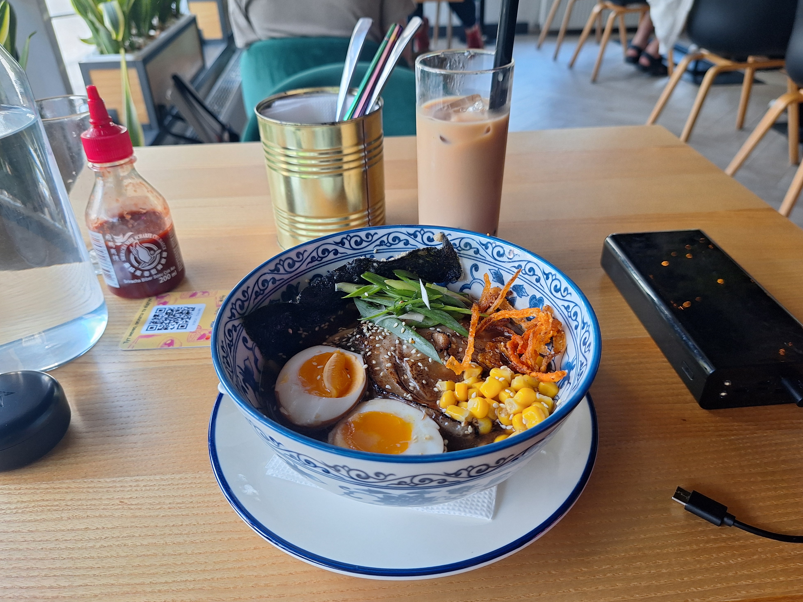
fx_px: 557
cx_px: 389
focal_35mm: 24
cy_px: 294
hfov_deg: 71.6
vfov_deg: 56.8
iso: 64
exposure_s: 1/40
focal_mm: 5.54
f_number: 1.8
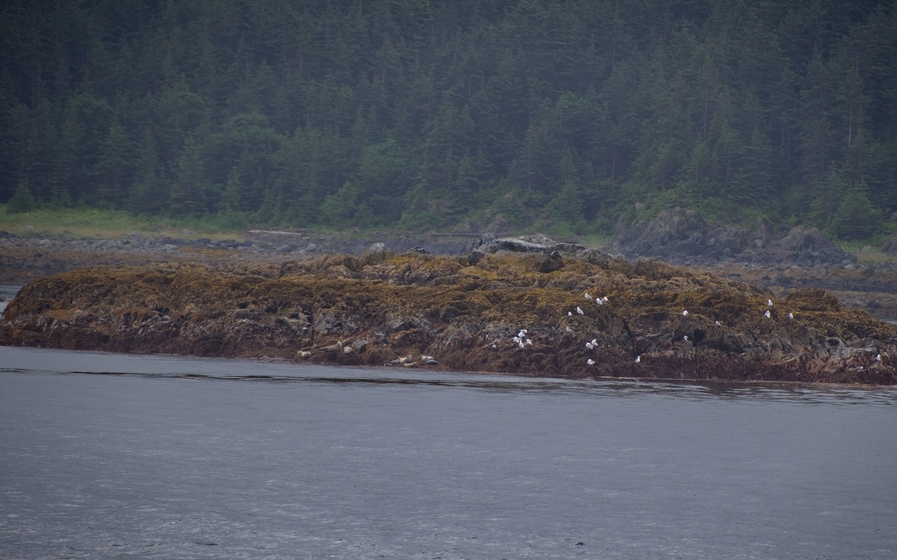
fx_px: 9165
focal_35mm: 375
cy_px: 311
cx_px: 496
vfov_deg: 3.5
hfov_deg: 5.6
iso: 160
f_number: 5.6
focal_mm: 300
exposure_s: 1/640
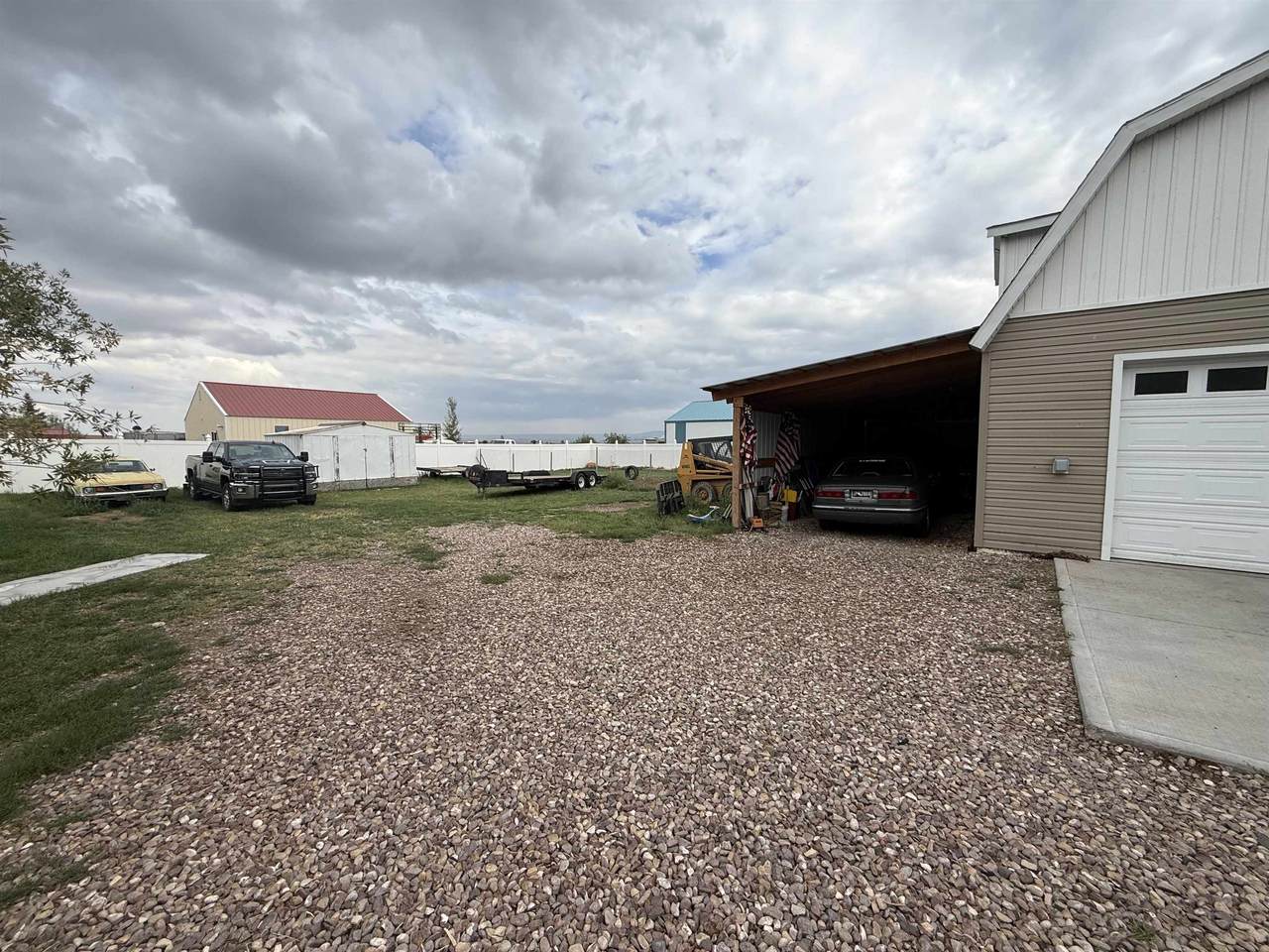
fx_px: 513
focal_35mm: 14
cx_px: 634
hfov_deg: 102.1
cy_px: 476
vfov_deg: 85.7
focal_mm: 2.22
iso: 50
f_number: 2.2
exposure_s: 1/1464
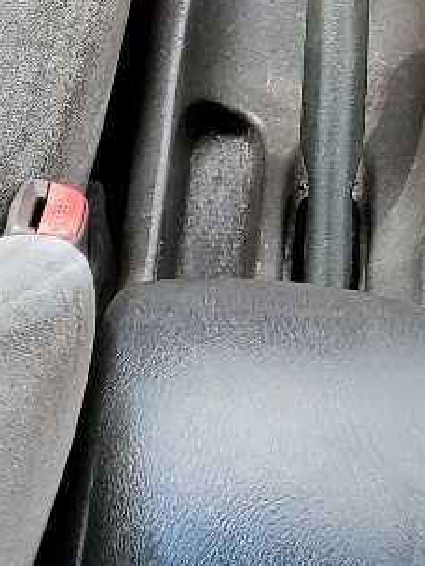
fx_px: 2243
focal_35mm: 137
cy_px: -531
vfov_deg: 12.8
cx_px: 265
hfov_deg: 10.8
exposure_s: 1/312
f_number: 1.5
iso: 50
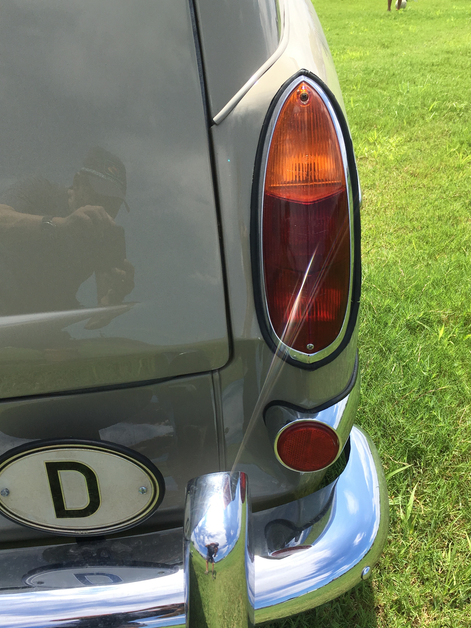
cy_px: 337
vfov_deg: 53.9
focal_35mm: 34
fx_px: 617
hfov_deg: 41.8
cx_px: 218
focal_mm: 4.15
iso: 25
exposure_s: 1/1603
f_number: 2.2
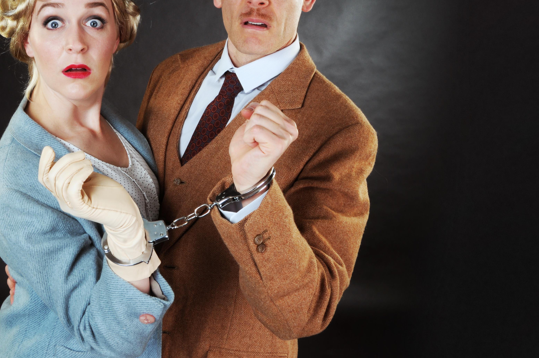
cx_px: 202
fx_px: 867
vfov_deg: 23.2
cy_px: 116
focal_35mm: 58
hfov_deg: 34.3
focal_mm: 28
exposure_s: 1/160
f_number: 18
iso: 100
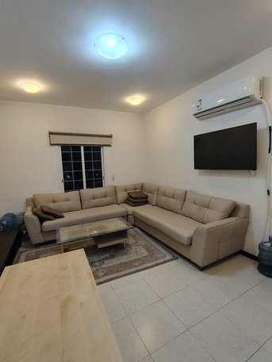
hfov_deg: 74.8
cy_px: 181
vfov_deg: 91.0
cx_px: 136
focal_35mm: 17
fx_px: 178
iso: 108
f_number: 2.2
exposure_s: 1/50
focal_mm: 1.42
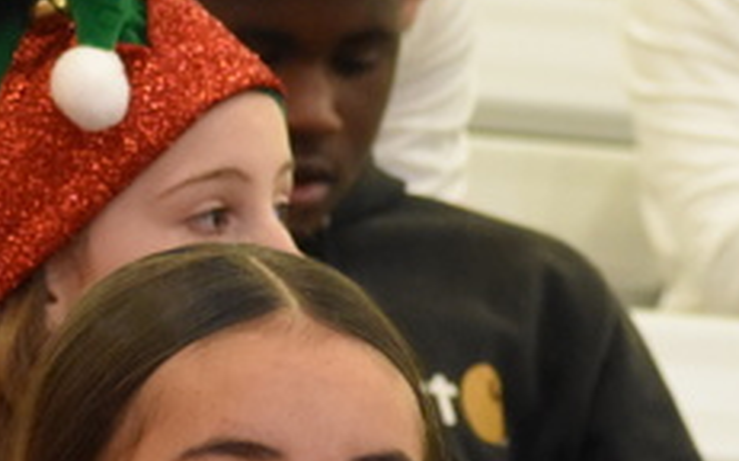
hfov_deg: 4.1
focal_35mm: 508
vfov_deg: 2.6
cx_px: 1081
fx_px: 10229
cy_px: 792
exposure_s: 1/80
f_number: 4.8
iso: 3200
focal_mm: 75
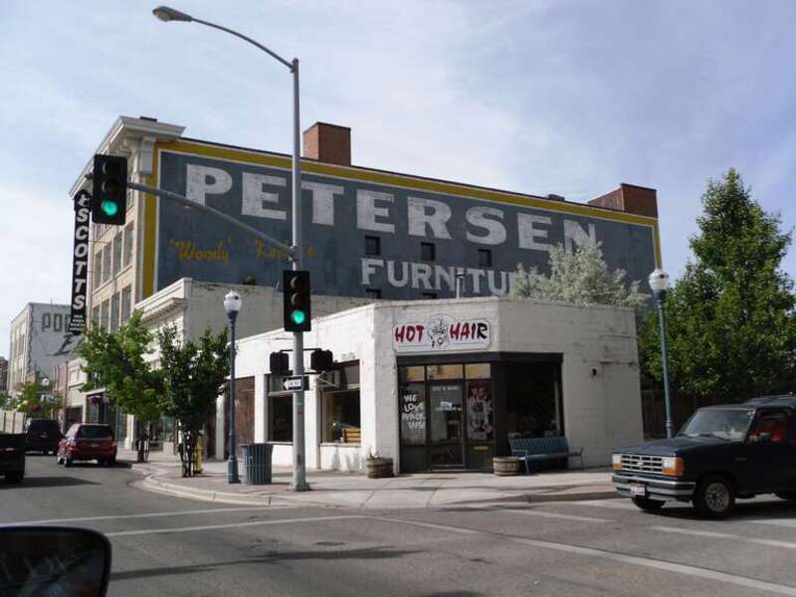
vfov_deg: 32.2
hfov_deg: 42.1
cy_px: 298
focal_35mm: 45
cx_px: 398
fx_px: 1035
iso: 80
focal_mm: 6.3
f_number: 8.2
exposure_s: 1/206
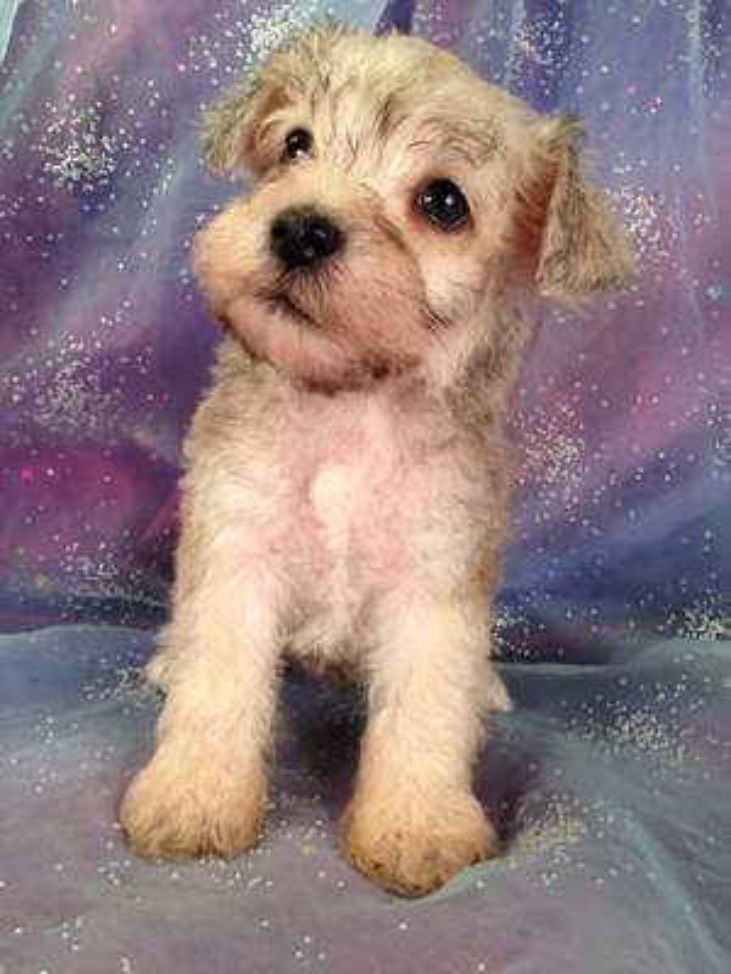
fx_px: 929
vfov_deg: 55.4
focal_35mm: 33
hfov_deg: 42.9
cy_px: 487
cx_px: 366
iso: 64
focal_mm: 4.13
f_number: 2.4
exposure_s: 1/40
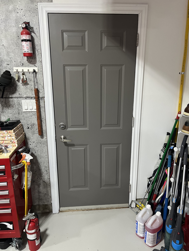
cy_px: 126
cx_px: 94
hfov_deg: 53.1
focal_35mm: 26
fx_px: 189
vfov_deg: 67.3
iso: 125
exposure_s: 1/60
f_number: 1.6
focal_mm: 5.1
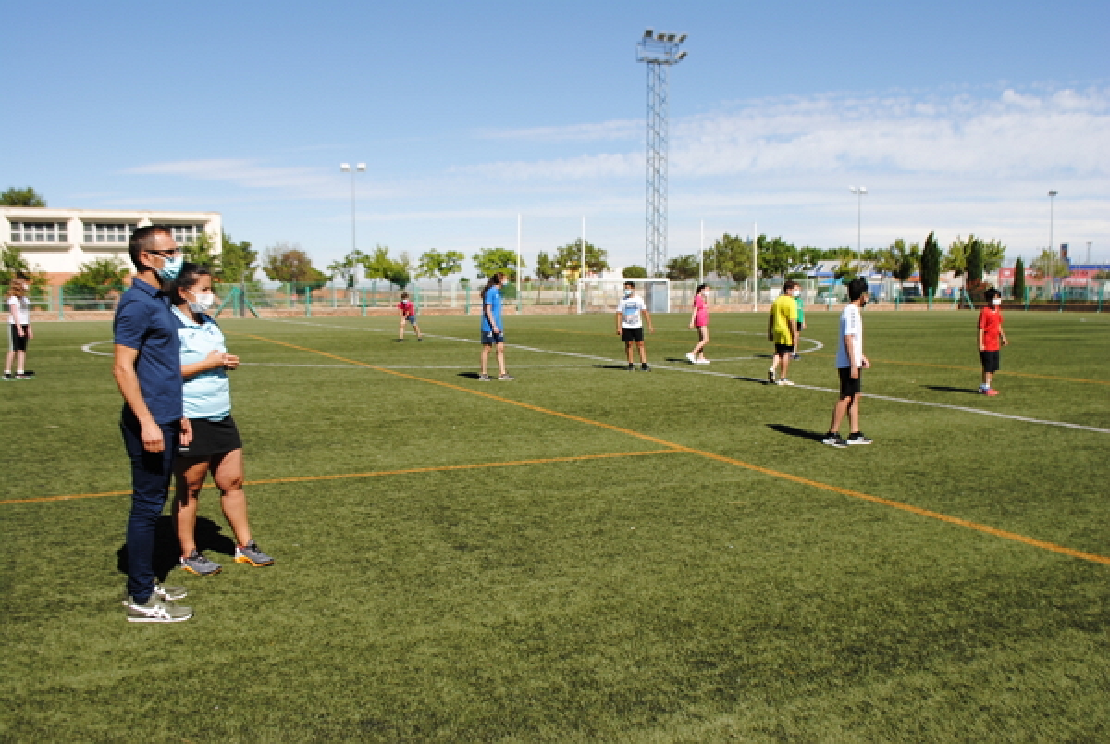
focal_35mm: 33
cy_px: 372
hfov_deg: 57.2
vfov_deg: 40.1
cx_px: 555
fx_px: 1019
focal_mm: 22
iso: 100
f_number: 8
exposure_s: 1/250
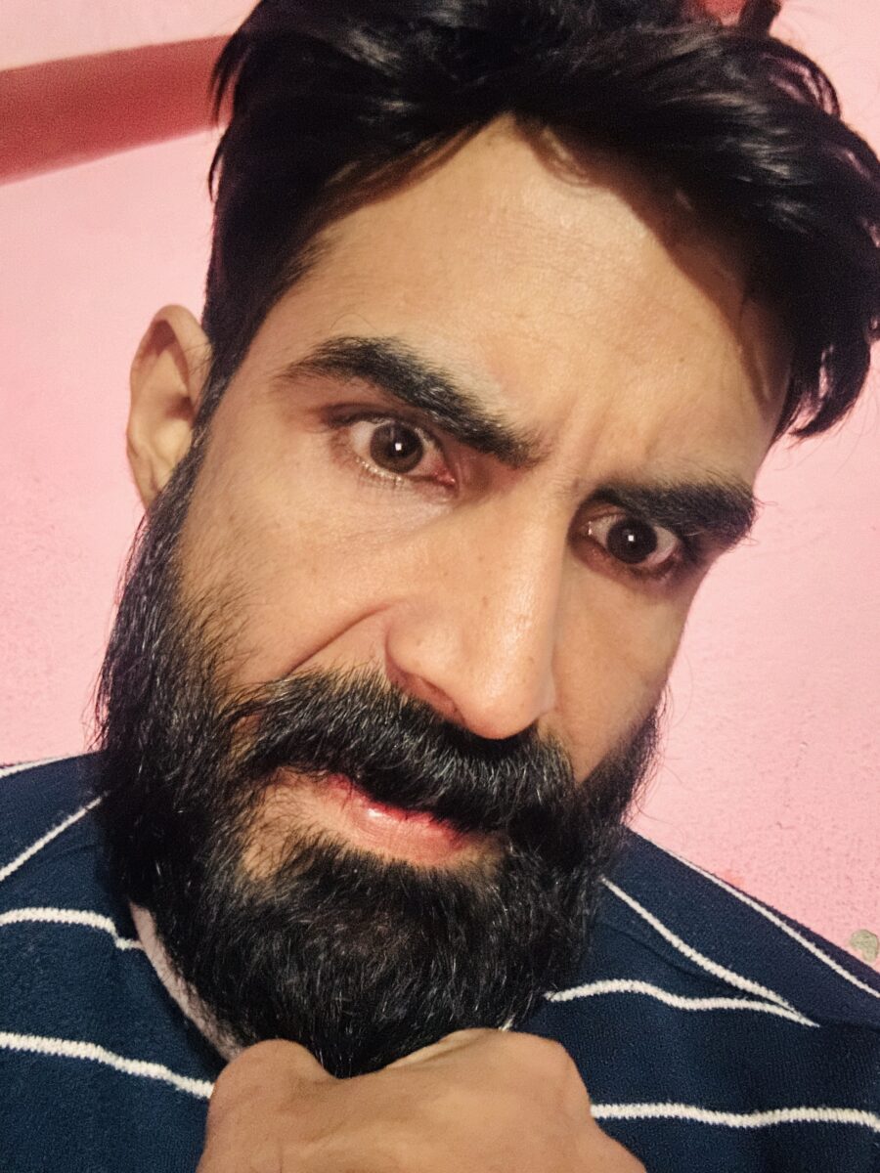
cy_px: 586
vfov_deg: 60.0
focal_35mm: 30
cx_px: 440
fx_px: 1017
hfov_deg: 46.8
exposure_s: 1/8
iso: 800
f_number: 1.9
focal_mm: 2.69
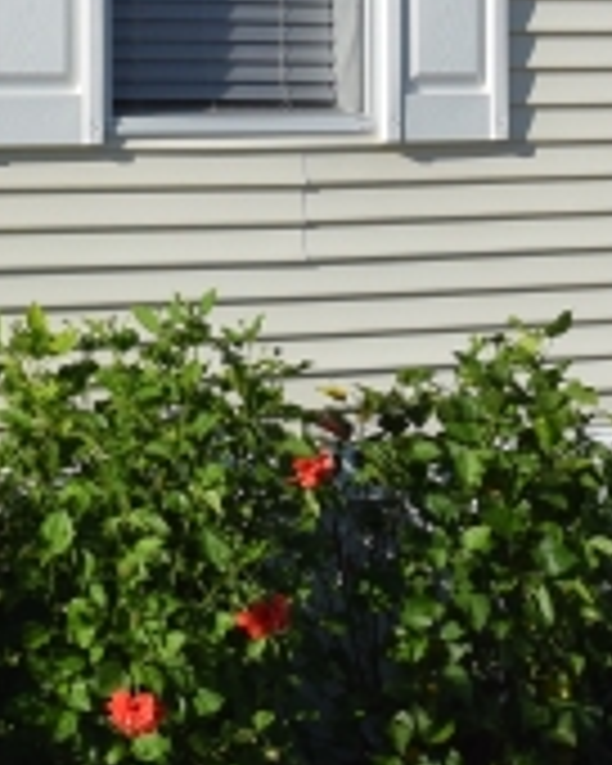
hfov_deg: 8.4
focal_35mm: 182
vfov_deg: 10.5
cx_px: -230
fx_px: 4121
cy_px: 43
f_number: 10
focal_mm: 22
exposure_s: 1/400
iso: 200
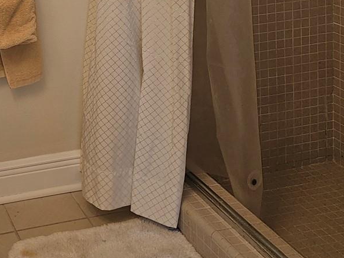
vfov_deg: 21.2
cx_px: -49
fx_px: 616
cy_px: -86
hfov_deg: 28.0
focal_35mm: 62
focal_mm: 6.3
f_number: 1.7
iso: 64
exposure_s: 1/60
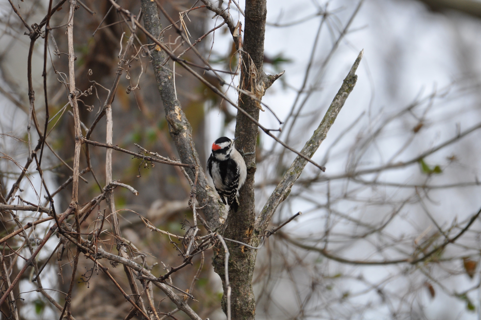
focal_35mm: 750
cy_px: 160
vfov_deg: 1.8
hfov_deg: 2.8
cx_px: 240
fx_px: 10009
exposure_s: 1/250
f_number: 5.6
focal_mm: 500
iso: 450
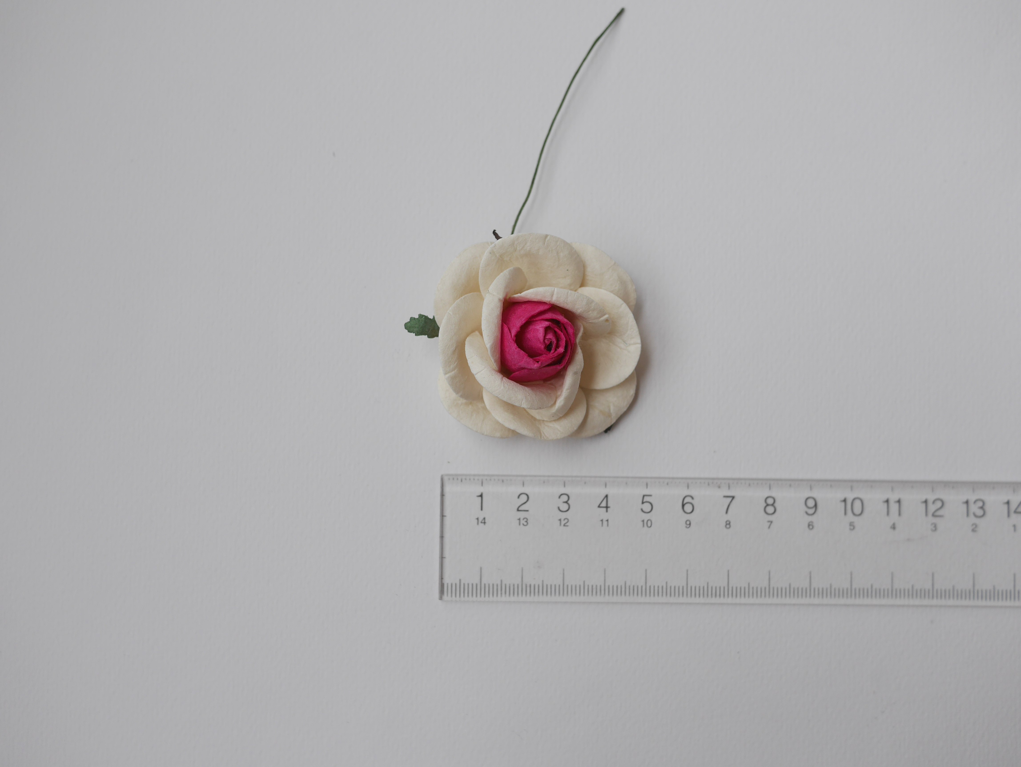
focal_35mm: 40
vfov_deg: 36.0
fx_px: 1180
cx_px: 510
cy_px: 384
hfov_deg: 46.8
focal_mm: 20
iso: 200
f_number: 3.2
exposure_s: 1/320
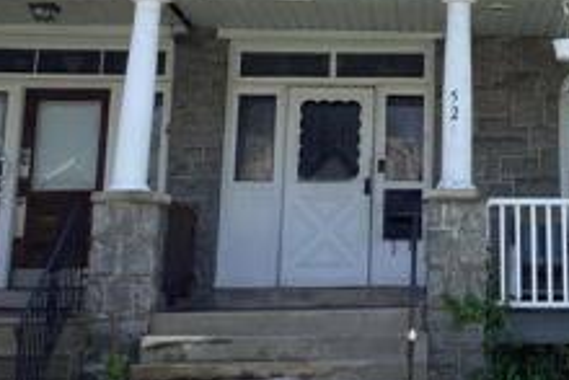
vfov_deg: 17.0
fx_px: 1249
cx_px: 508
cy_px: 18
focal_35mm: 79
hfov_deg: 24.9
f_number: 2.4
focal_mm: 3.3
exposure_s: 1/485
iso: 25
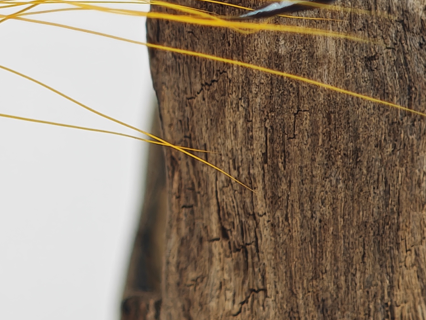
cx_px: -135
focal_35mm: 291
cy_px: -99
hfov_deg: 6.7
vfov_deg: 5.1
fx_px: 3582
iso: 50
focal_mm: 12.28
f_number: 1.8
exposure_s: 1/117
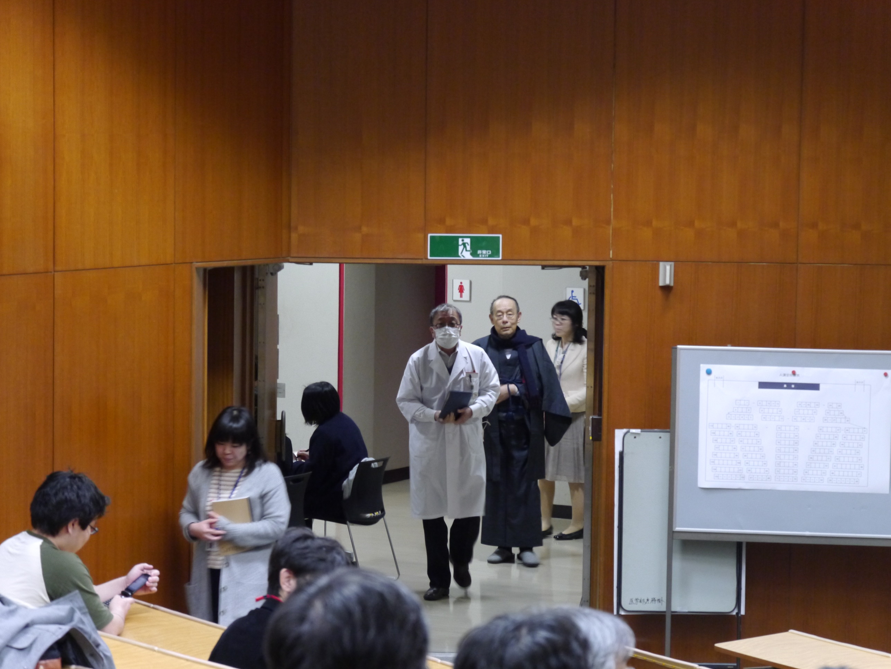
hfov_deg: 16.7
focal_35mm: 118
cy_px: 351
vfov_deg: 12.6
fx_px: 3039
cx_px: 461
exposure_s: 1/25
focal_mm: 55
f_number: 5.1
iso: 1600
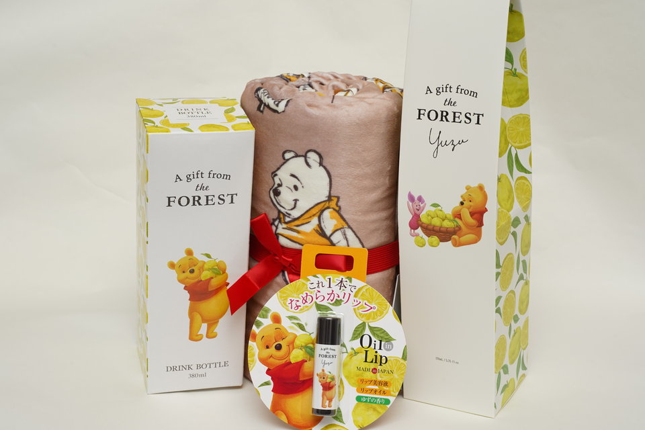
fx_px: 896
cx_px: 322
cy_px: 215
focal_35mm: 50
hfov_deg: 39.6
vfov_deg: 27.0
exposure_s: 1/125
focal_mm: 50
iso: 800
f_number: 11
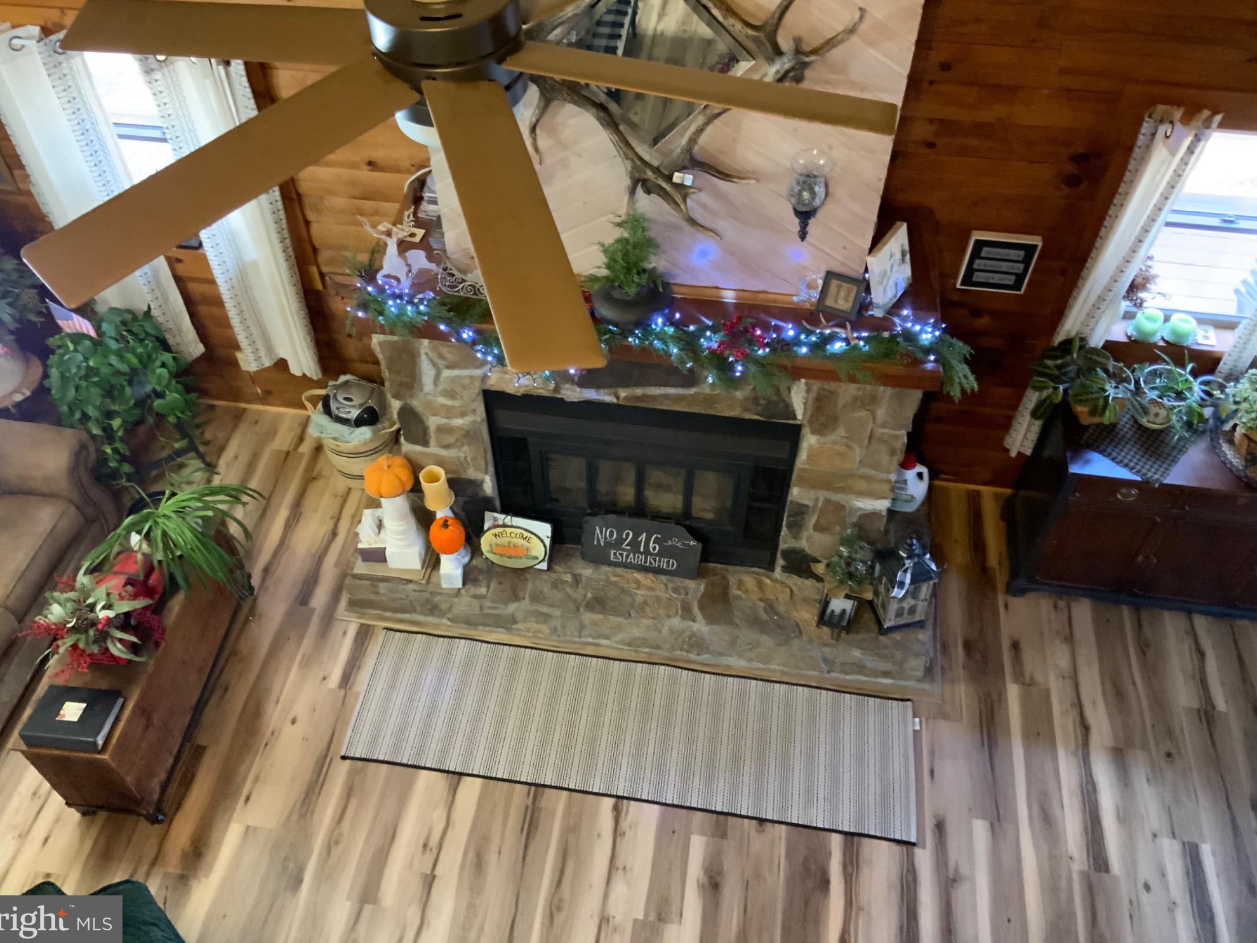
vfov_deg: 46.8
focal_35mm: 30
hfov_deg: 60.0
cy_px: 460
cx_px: 614
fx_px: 1089
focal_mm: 3
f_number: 1.8
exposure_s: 1/30
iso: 320
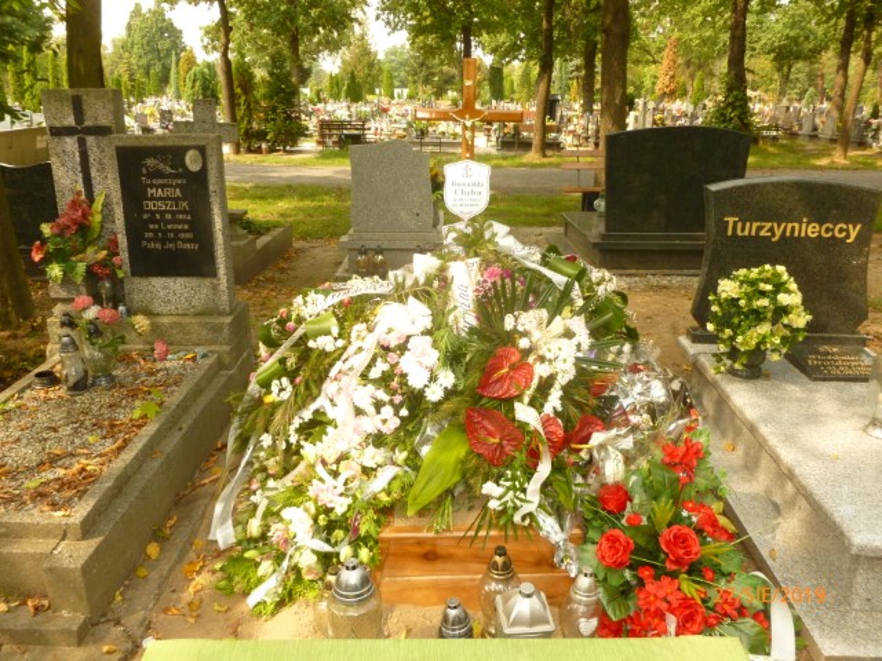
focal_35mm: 28
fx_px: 713
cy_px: 330
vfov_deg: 49.7
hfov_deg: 63.4
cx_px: 441
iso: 200
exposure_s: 1/320
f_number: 3.3
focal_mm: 5
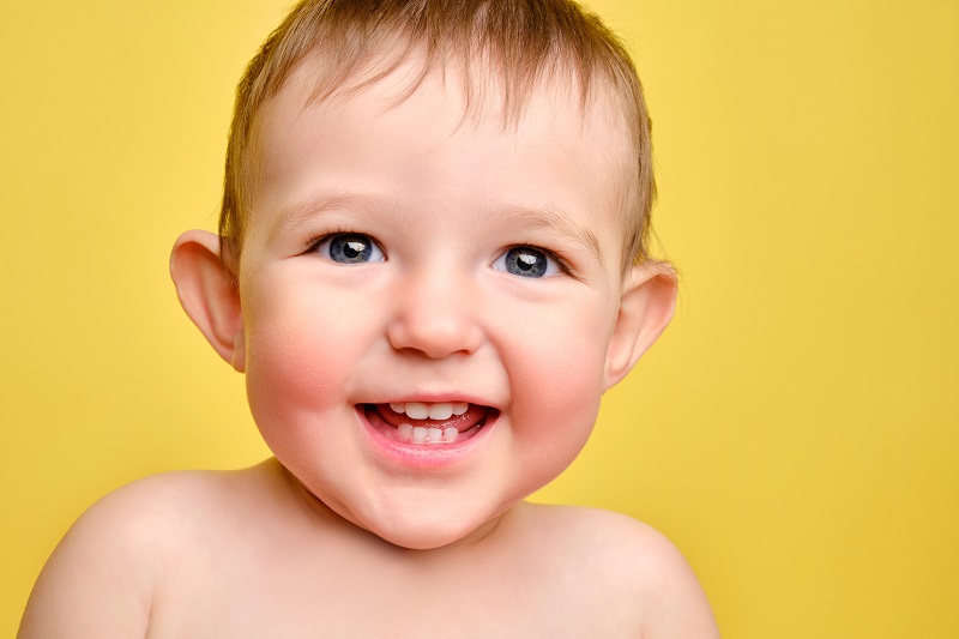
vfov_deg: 23.0
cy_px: 320
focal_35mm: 59
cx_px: 480
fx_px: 1571
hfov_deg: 33.9
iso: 160
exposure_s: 1/125
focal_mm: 39
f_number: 7.1
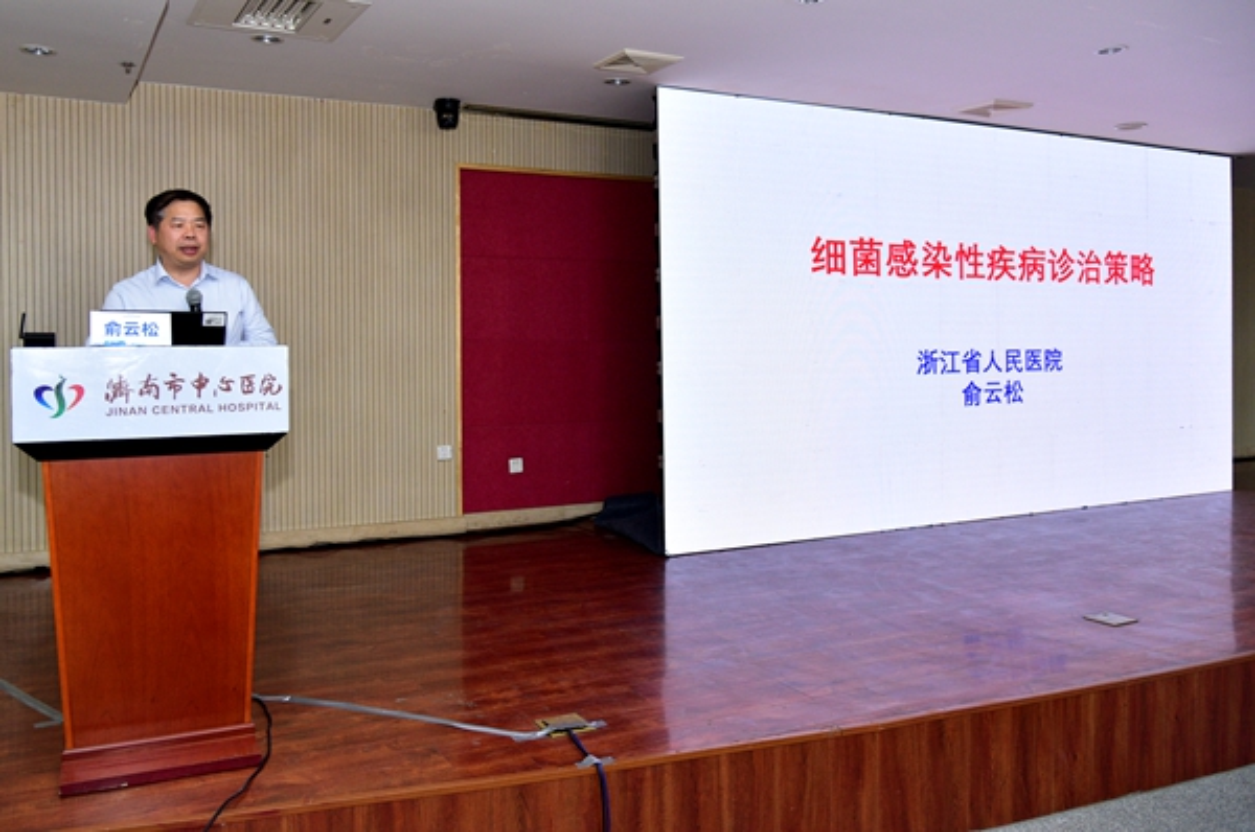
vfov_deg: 53.0
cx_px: 628
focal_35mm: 24
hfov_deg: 73.8
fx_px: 835
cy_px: 416
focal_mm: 24
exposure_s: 1/125
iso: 1600
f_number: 4
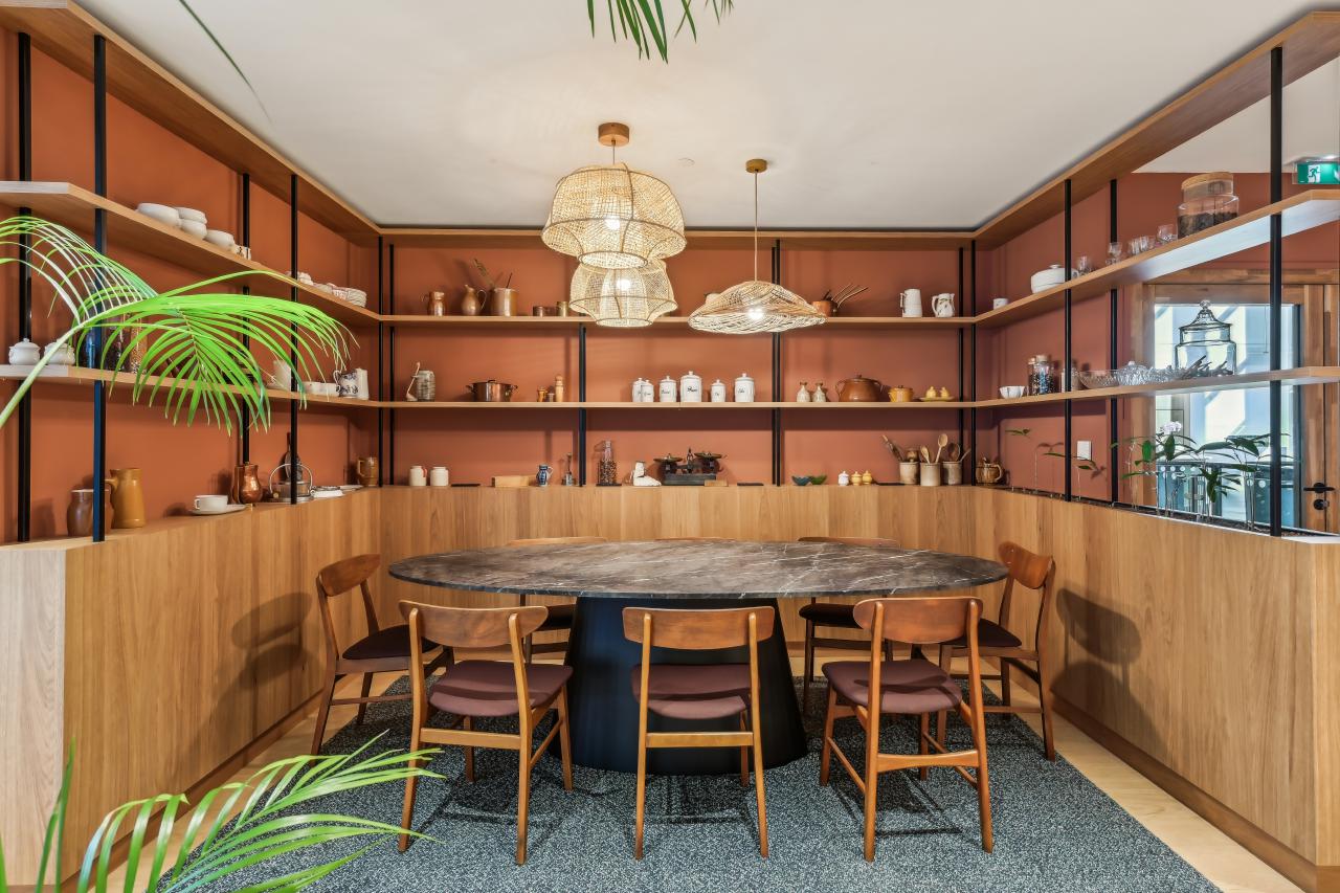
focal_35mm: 18
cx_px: 670
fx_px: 670
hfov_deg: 90.0
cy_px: 446
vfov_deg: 67.4
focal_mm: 18
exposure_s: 1/2.5
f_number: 11
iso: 400
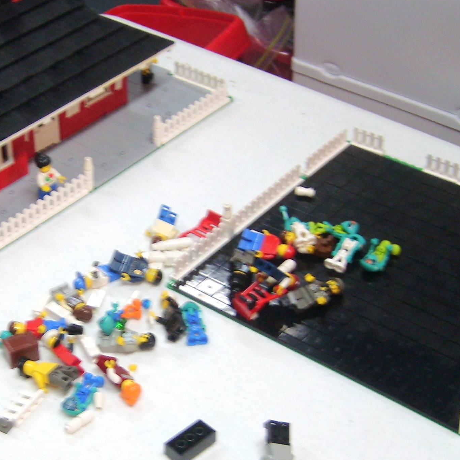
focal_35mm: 70
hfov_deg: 24.3
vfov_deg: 24.5
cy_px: 305
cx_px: 96
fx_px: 1052
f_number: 2.8
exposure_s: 1/17
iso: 50
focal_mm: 5.8
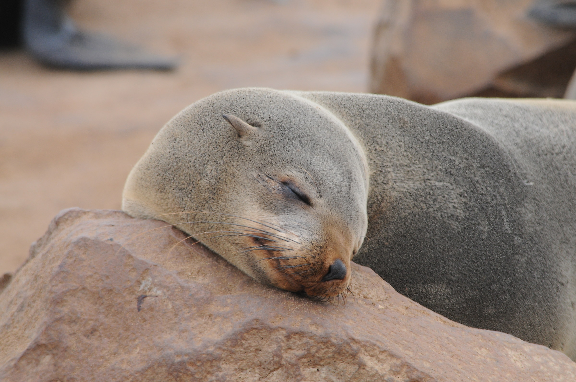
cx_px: 288
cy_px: 191
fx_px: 6712
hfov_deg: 4.9
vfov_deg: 3.3
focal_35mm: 420
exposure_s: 1/500
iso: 400
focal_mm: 280
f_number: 9
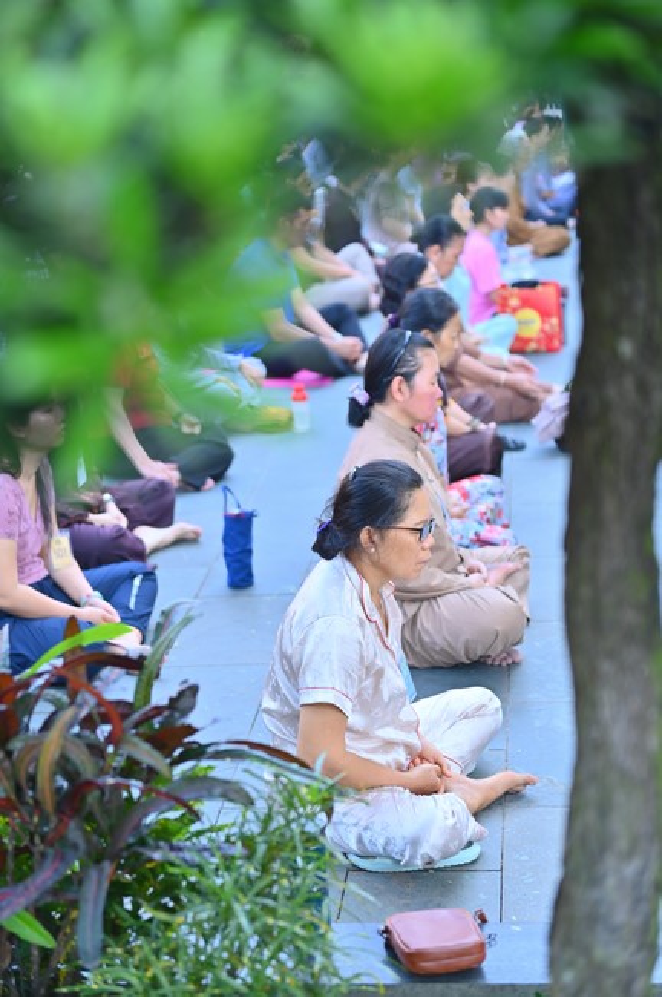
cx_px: 331
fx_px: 1935
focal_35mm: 70
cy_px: 498
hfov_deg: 19.4
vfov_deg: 28.9
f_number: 2.8
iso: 125
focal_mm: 70
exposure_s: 1/160
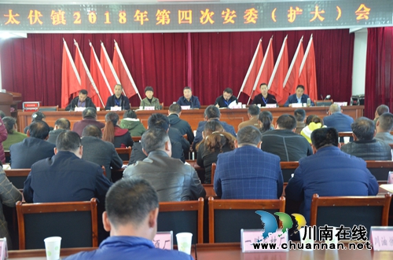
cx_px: 196
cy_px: 130
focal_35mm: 52
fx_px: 572
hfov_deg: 37.9
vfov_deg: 25.6
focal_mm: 35
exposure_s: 1/15
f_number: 4.5
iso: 1600
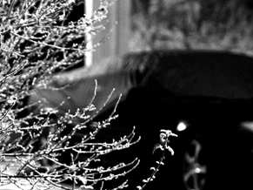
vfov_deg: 8.6
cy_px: 124
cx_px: 22
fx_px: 1264
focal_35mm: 173
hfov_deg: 11.4
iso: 400
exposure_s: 1
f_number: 2.8
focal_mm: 34
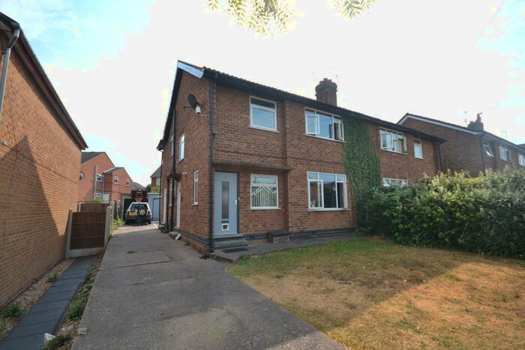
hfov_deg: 100.4
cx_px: 262
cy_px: 175
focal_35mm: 15
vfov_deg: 77.4
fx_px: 219
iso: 100
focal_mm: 10
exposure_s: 1/200
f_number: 7.1
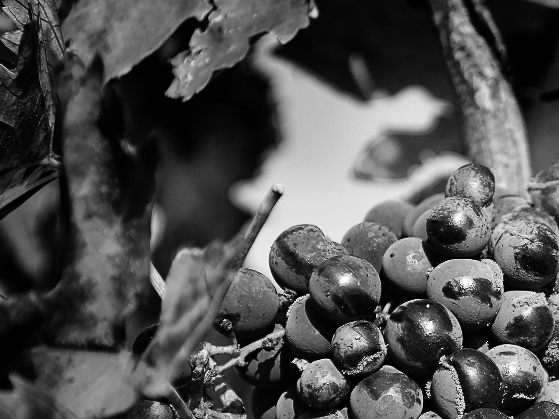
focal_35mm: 164
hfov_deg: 12.0
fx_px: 2649
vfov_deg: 9.0
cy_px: 346
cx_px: 494
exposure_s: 1/200
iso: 100
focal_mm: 55
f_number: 5.6
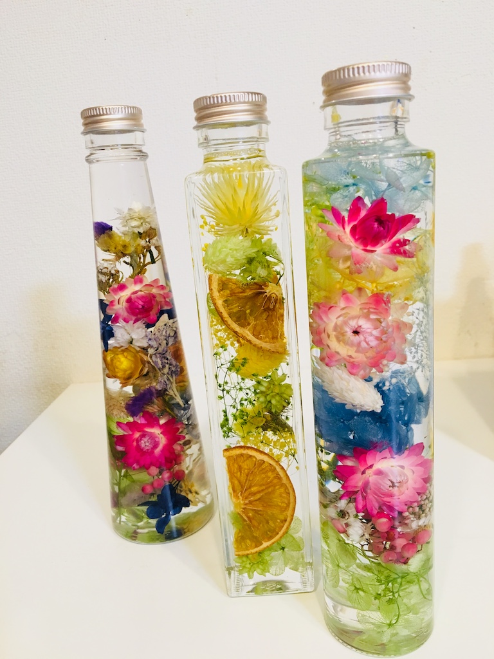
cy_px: 330
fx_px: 552
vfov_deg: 61.7
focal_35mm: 29
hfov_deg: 48.2
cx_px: 247
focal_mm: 4.15
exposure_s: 1/33
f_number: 2.2
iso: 125
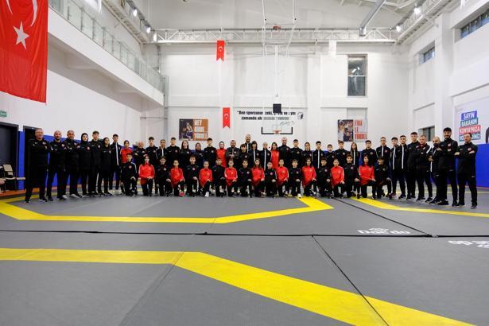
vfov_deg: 47.9
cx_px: 244
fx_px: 367
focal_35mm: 27
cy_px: 163
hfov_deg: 67.4
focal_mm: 18.2
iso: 2500
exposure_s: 1/400
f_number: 2.8
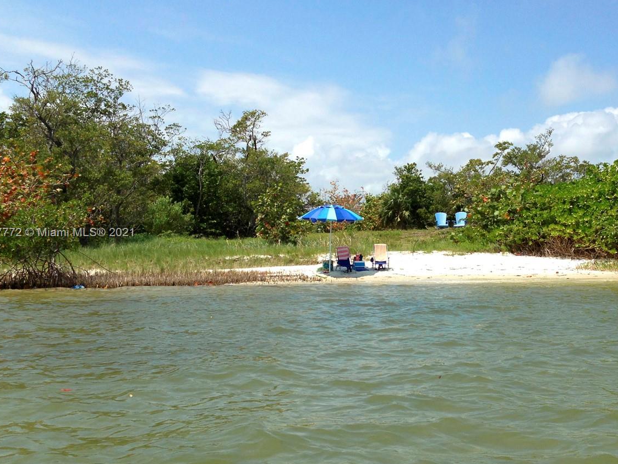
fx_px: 839
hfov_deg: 40.0
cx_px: 400
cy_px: 233
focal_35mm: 47
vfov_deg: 30.9
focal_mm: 4.13
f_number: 2.4
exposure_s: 1/1808
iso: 50
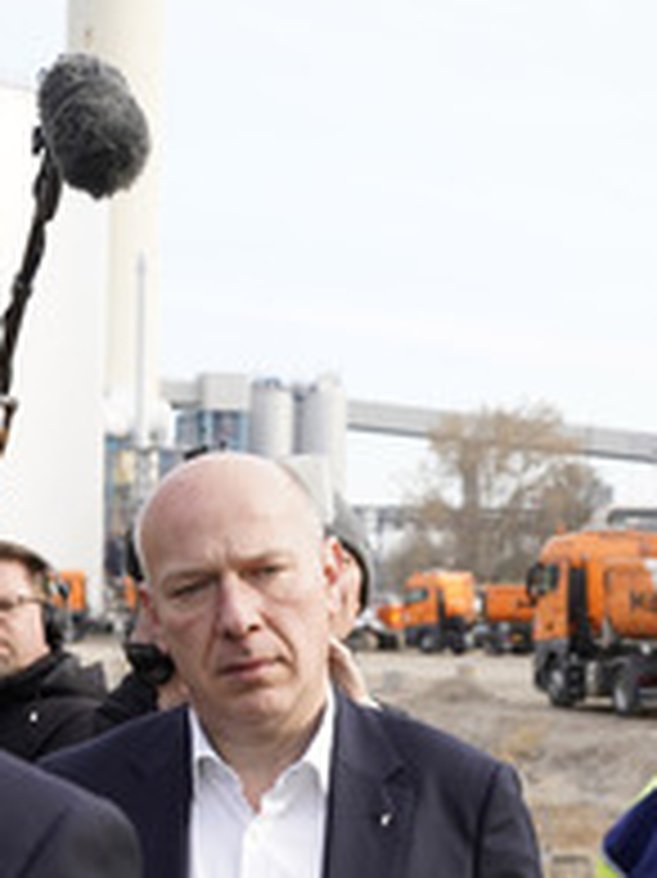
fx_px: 2483
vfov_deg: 20.0
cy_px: 599
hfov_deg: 15.0
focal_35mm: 98
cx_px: 173
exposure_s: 1/320
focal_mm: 44
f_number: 6.3
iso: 320
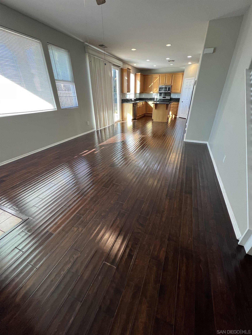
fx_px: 126
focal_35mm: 13
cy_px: 168
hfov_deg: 89.9
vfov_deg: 106.2
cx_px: 126
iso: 250
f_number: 1.8
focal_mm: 1.57
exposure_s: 1/120
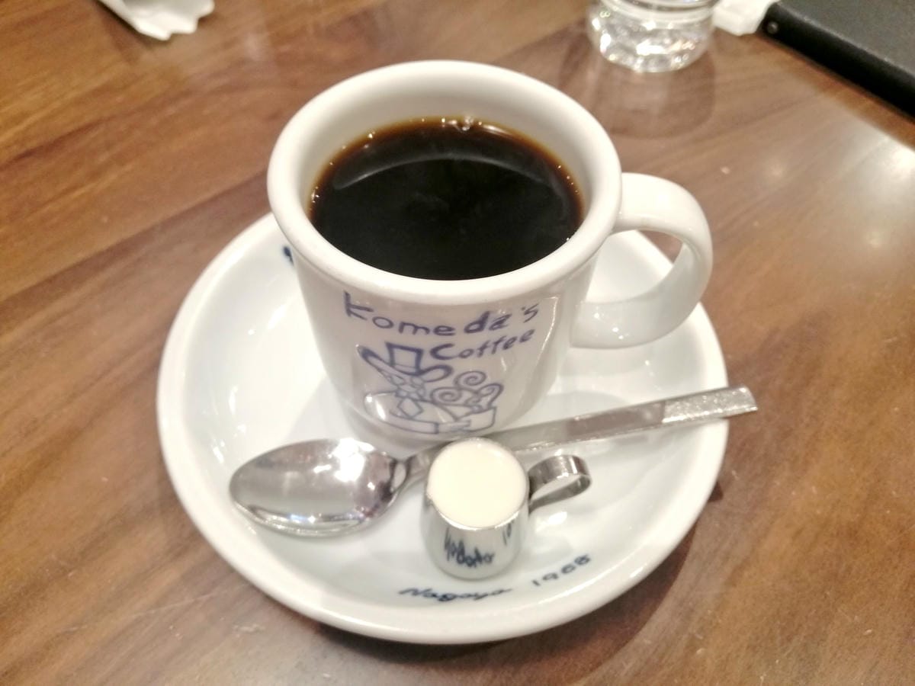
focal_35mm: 26
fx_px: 687
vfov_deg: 53.1
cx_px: 458
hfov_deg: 67.3
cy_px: 343
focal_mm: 3.81
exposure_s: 1/30
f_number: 2.2
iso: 200
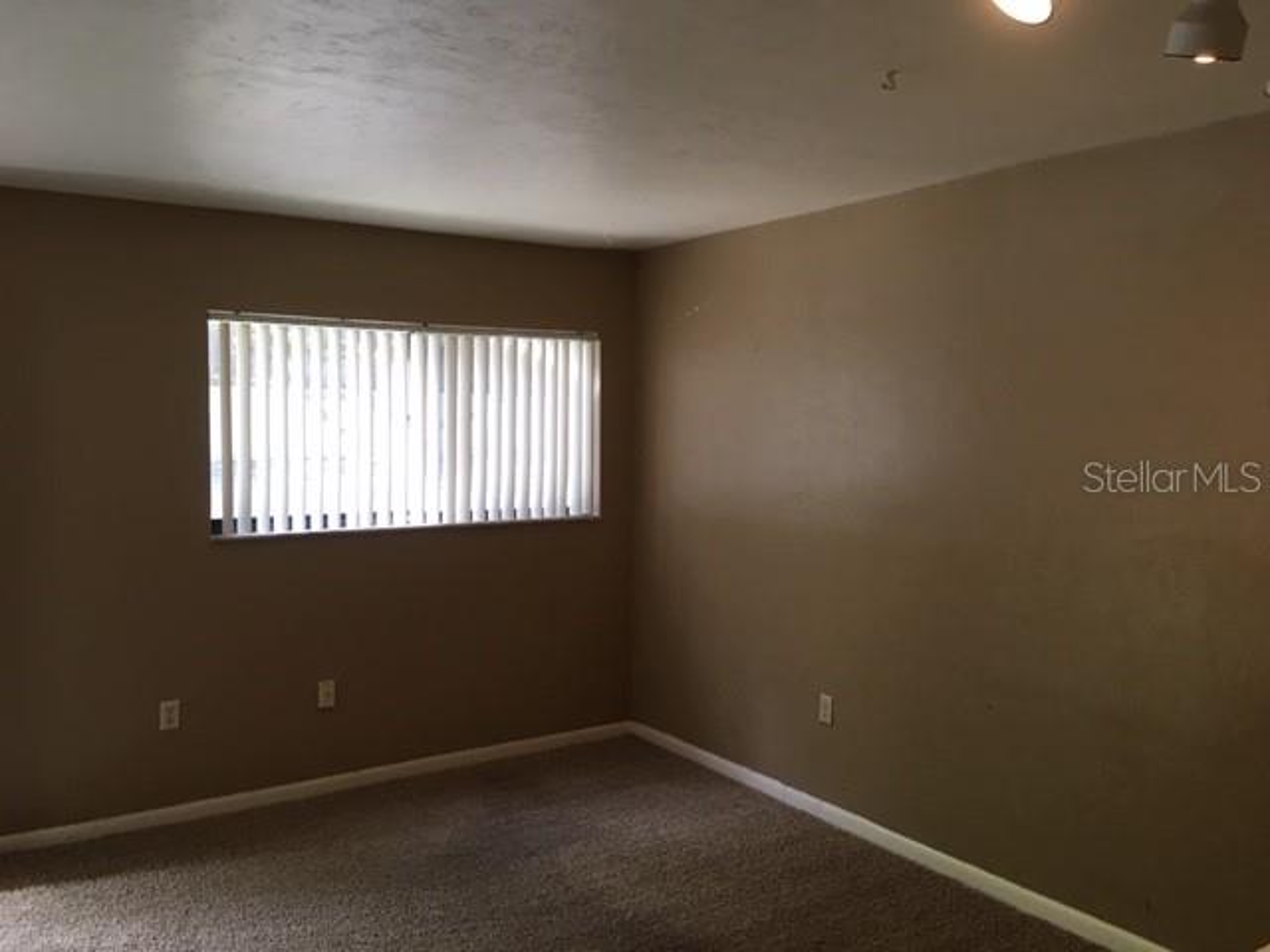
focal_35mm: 29
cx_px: 635
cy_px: 476
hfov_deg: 61.7
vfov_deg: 48.2
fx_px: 1064
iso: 32
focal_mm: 4.15
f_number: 2.2
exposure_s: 1/30
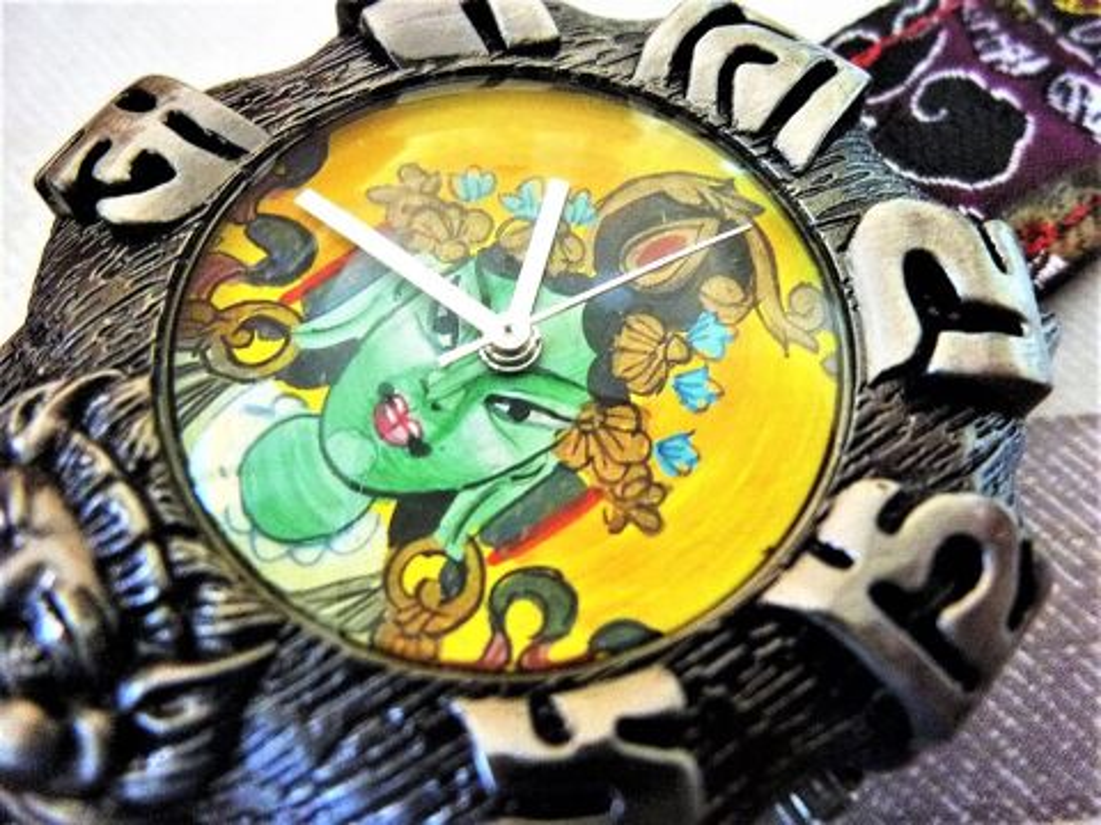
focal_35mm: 25
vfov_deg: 54.9
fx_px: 795
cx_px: 550
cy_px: 412
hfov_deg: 69.4
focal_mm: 4.5
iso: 400
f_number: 3.3
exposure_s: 1/25
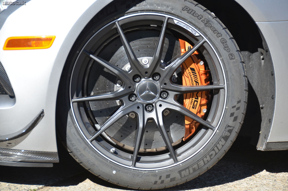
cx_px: 144
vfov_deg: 8.1
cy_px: 96
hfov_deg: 12.3
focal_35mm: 168
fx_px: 1341
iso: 400
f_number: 5.3
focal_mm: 112
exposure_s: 1/1000
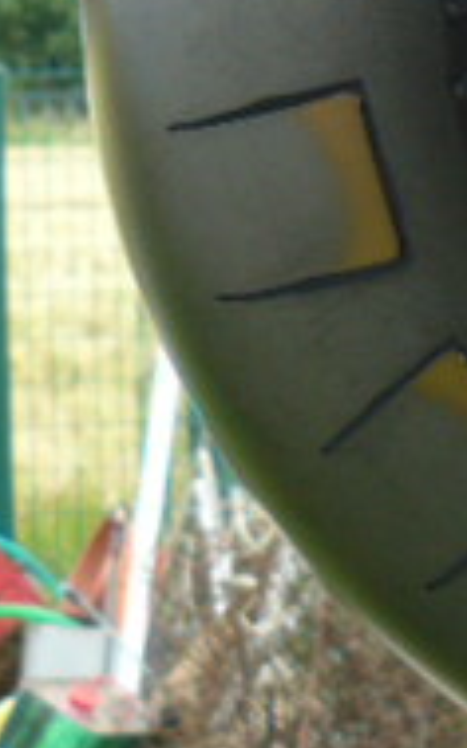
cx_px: 942
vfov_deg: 15.8
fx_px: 2629
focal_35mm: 129
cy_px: -28
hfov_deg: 9.5
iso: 100
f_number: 2.8
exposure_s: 1/100
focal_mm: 6
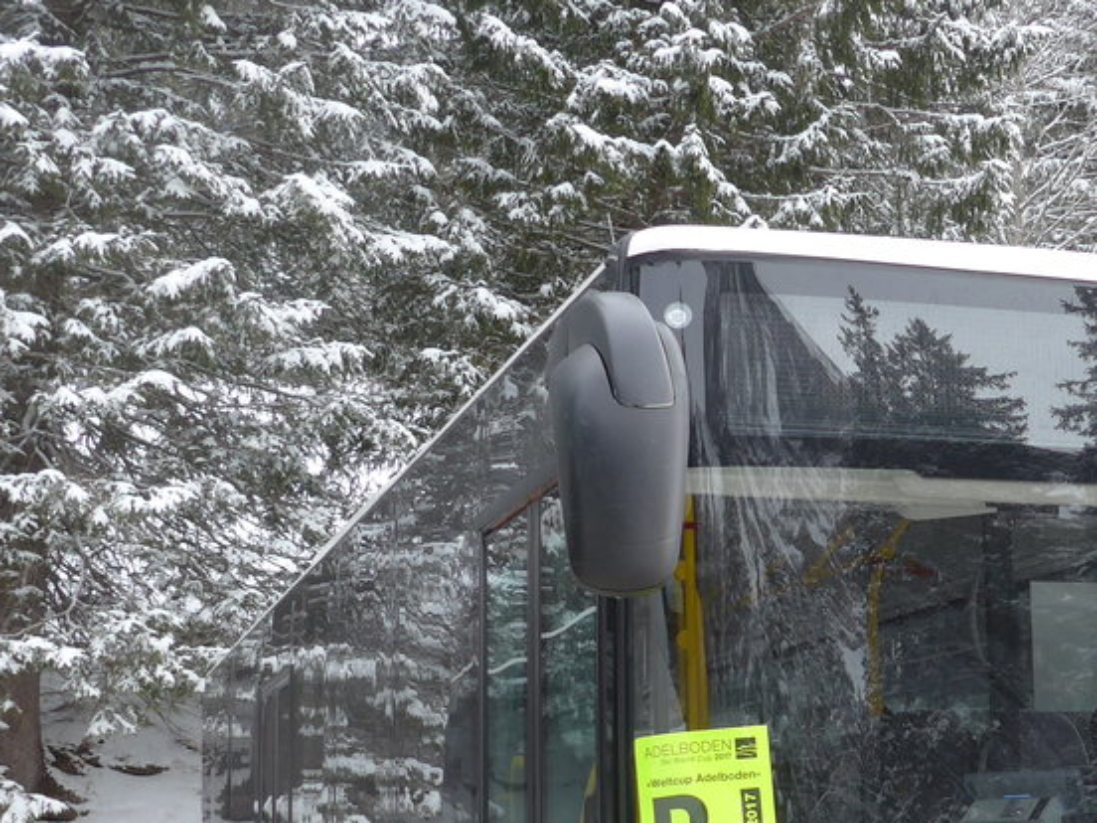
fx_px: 1997
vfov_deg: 22.7
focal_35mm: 63
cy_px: 730
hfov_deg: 29.5
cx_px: 988
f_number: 2.8
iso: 80
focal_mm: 6
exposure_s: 1/250
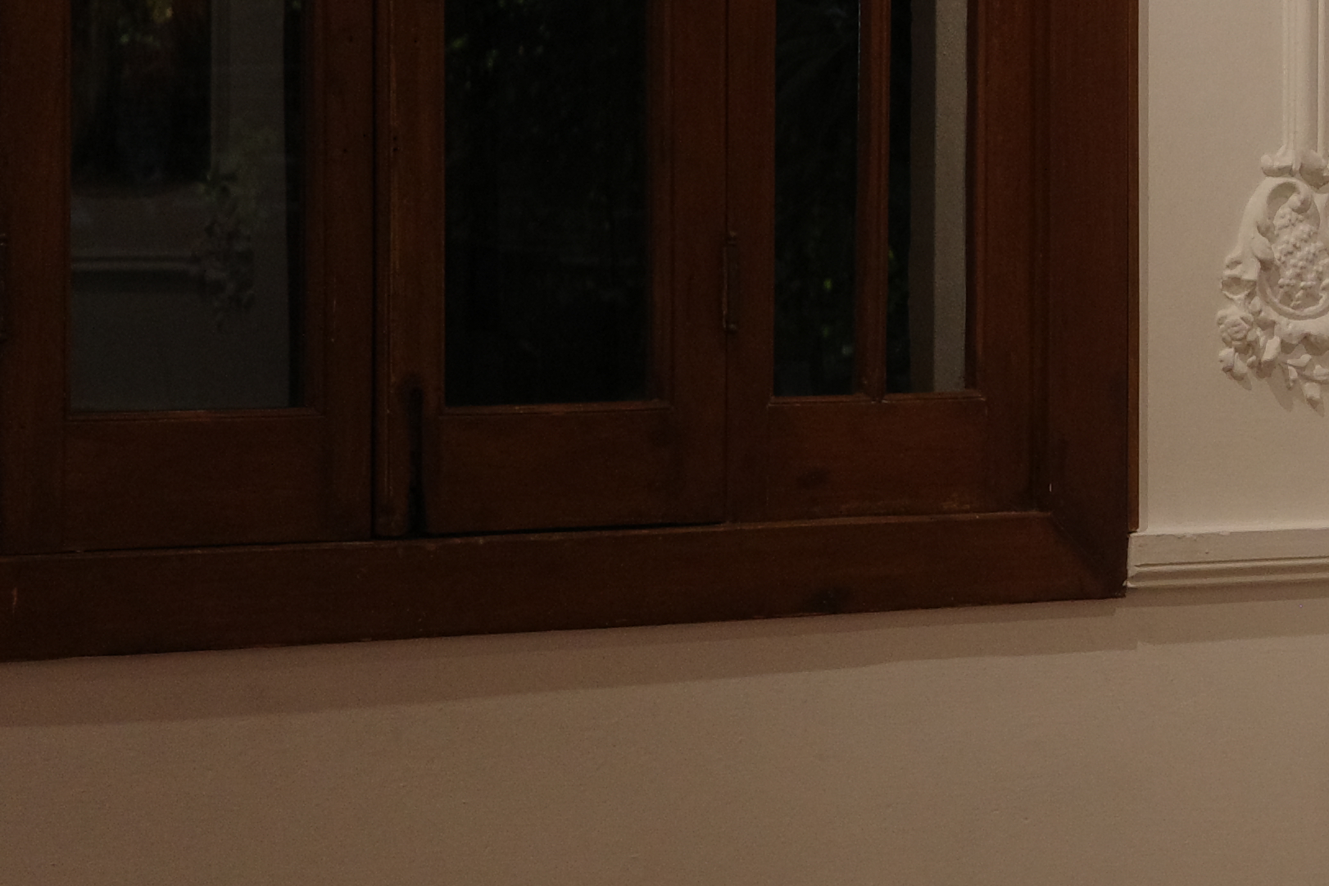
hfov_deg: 12.9
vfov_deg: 9.3
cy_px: 302
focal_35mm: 148
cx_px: 2207
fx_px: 5463
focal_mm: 26
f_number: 3.2
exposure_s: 1/50
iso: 640
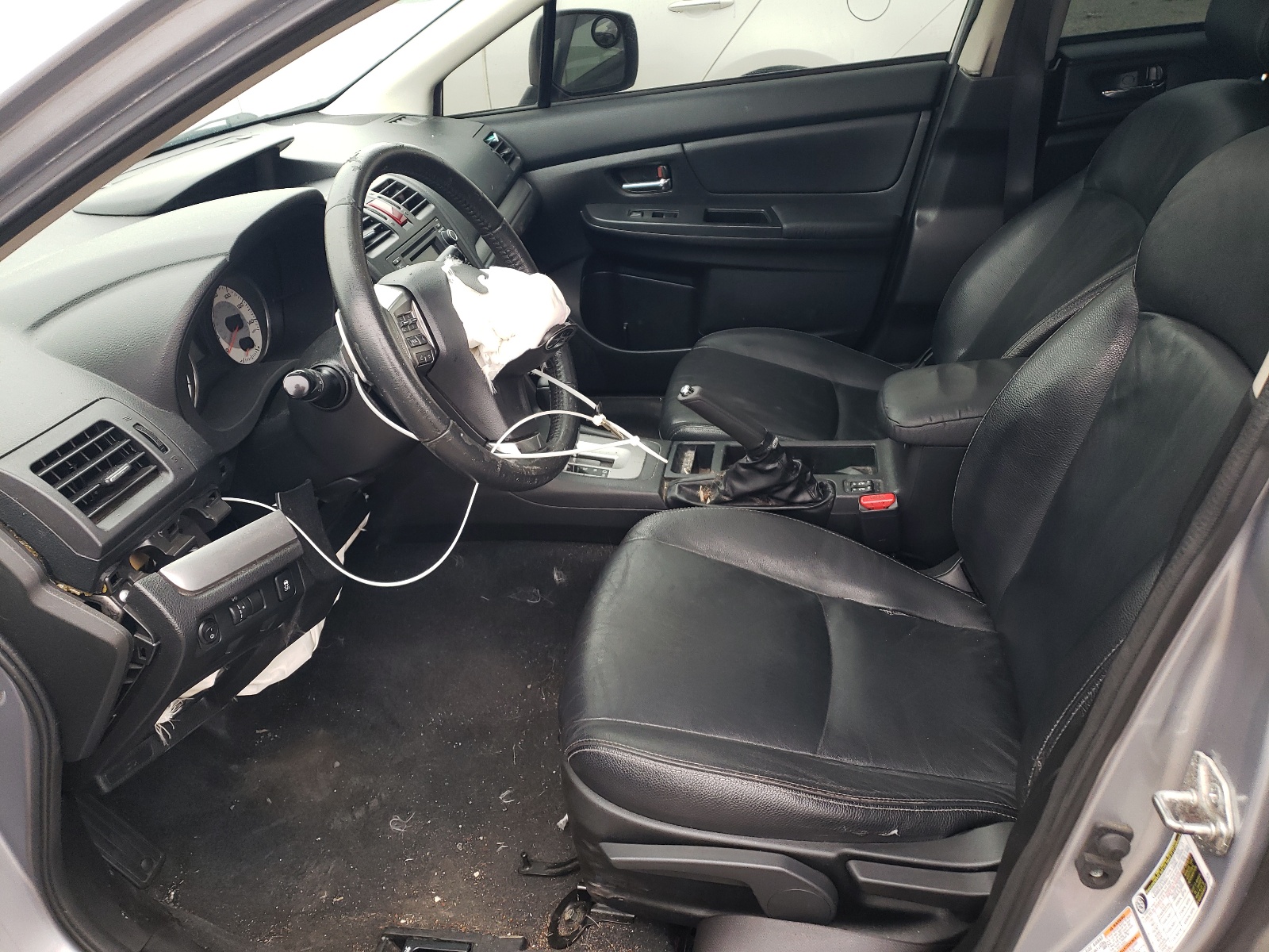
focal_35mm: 26
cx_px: 634
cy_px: 476
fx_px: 953
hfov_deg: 67.3
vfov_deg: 53.1
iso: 79
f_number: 1.5
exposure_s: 1/120
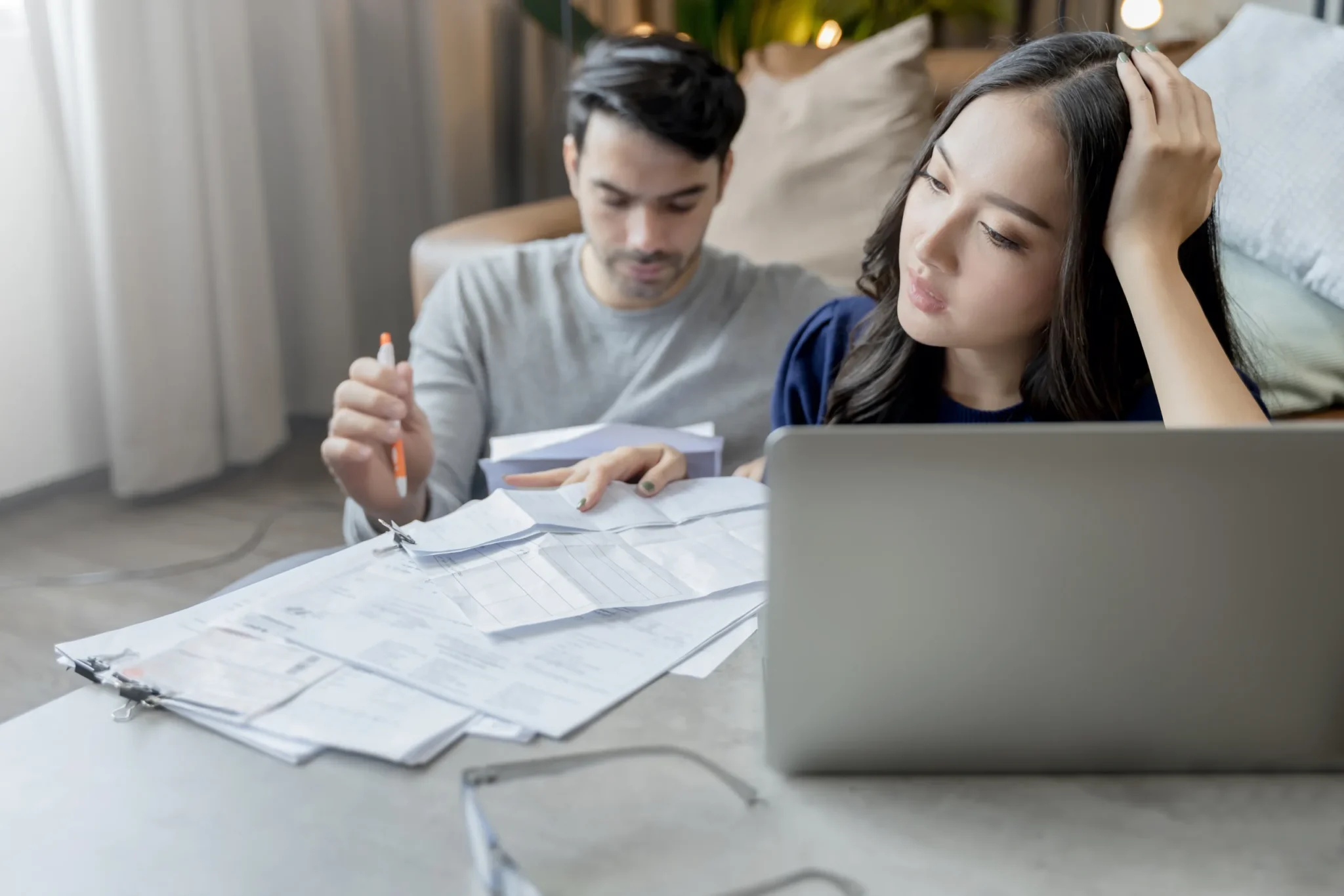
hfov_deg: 50.7
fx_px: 1419
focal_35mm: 38
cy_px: 448
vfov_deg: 35.1
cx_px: 672
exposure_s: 1/200
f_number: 2.8
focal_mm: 38
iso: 320
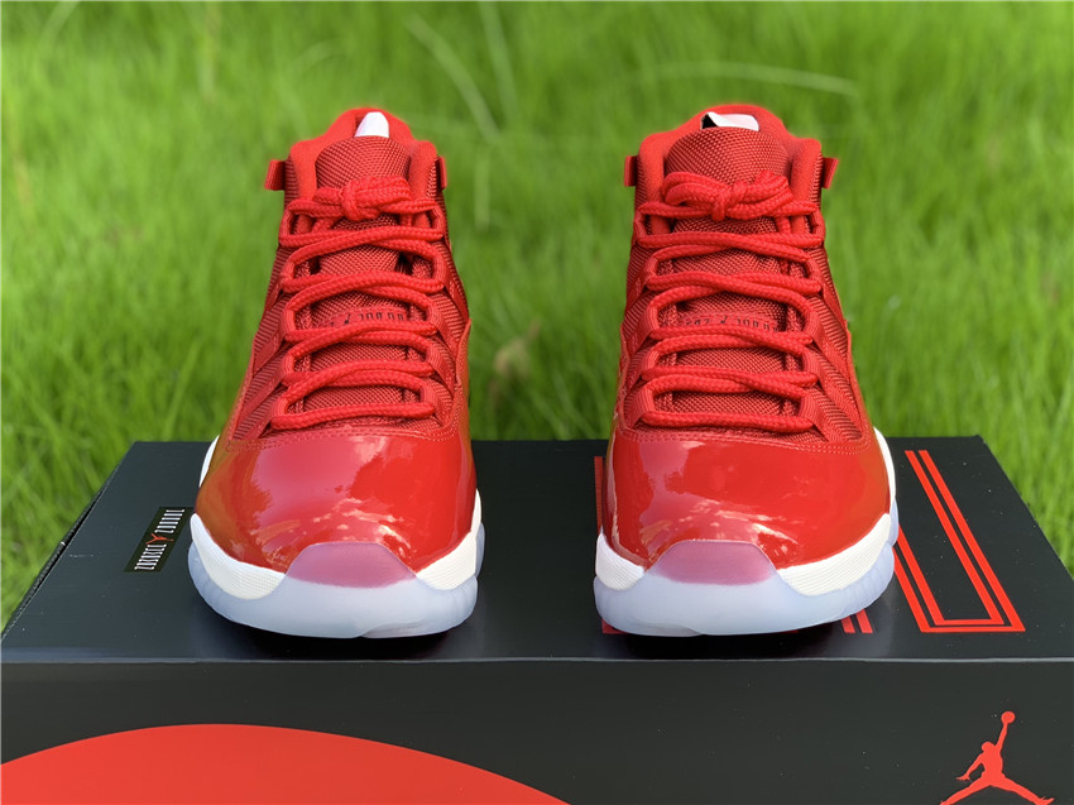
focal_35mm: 52
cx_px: 537
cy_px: 402
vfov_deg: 28.0
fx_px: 1613
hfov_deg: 36.8
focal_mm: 6
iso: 20
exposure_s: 1/122
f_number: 2.4
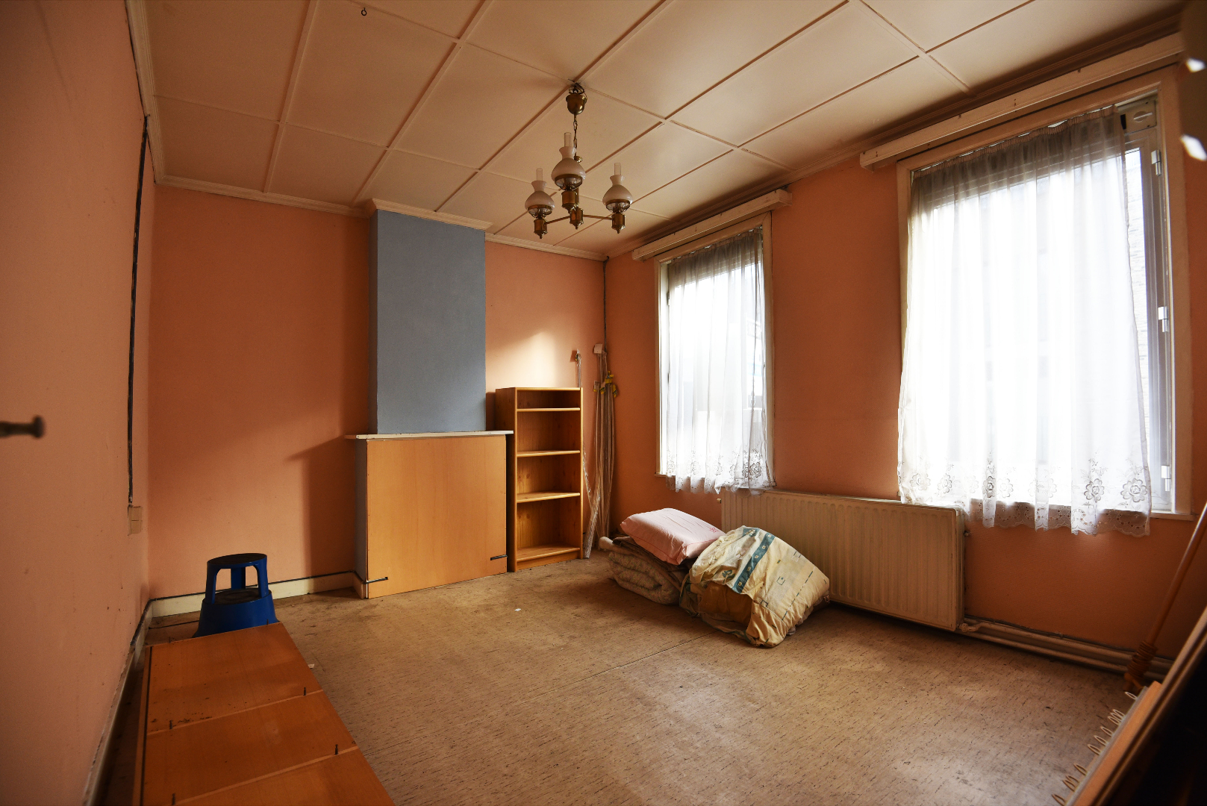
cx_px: 604
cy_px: 403
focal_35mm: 16
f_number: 4.5
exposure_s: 1/80
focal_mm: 16
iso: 400
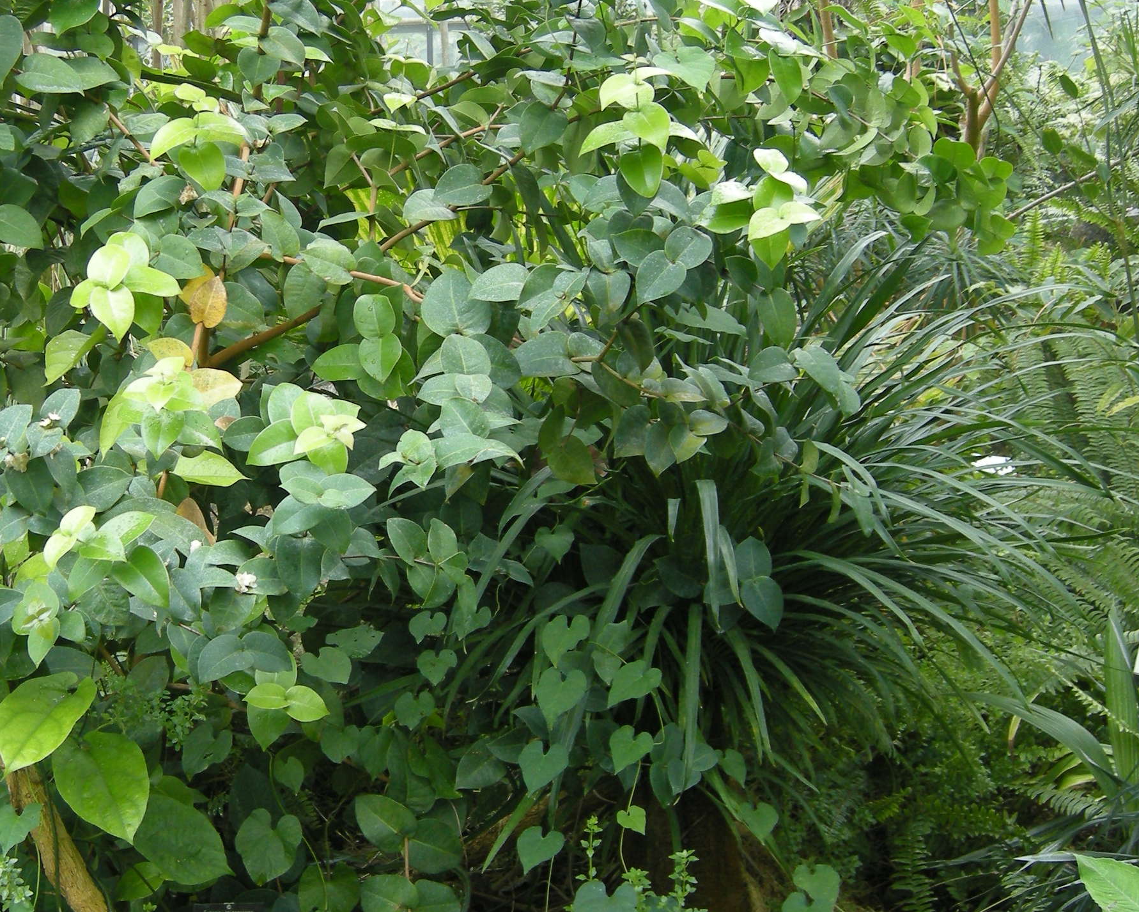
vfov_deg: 32.6
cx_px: 575
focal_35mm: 46
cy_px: 329
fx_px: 1551
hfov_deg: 40.3
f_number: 2.7
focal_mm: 7.5
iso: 98
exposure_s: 1/60
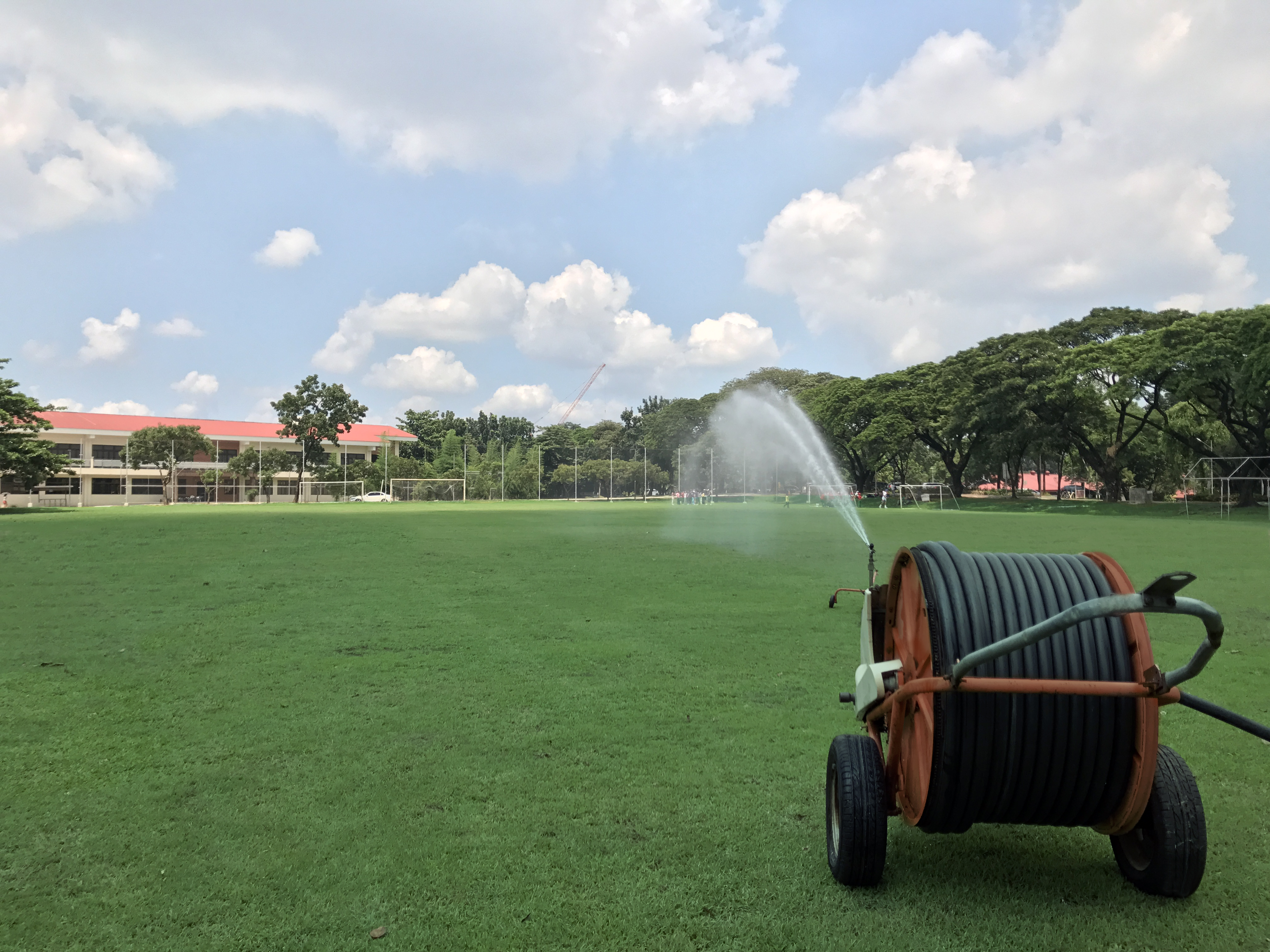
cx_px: 635
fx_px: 1027
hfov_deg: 63.4
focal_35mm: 28
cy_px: 476
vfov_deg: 49.7
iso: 20
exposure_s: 1/1451
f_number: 1.8
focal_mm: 3.99
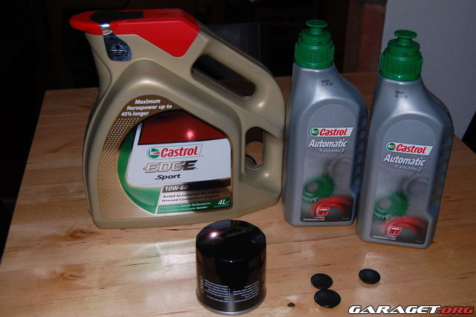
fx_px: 614
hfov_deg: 42.3
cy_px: 158
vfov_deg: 28.9
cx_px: 238
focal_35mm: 46
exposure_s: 1/125
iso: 200
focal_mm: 31
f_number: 5.6
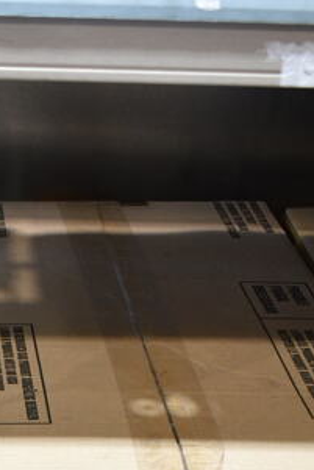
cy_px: 624
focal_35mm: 91
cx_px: -31
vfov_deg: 20.3
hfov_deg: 14.7
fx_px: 1189
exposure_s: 1/30
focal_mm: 20
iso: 400
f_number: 3.5
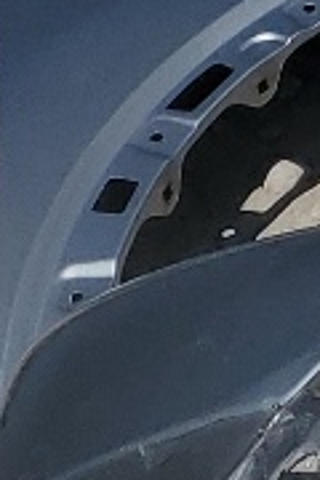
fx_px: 3200
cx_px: 1443
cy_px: 853
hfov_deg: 4.9
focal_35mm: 240
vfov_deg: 8.3
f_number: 1.5
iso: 51
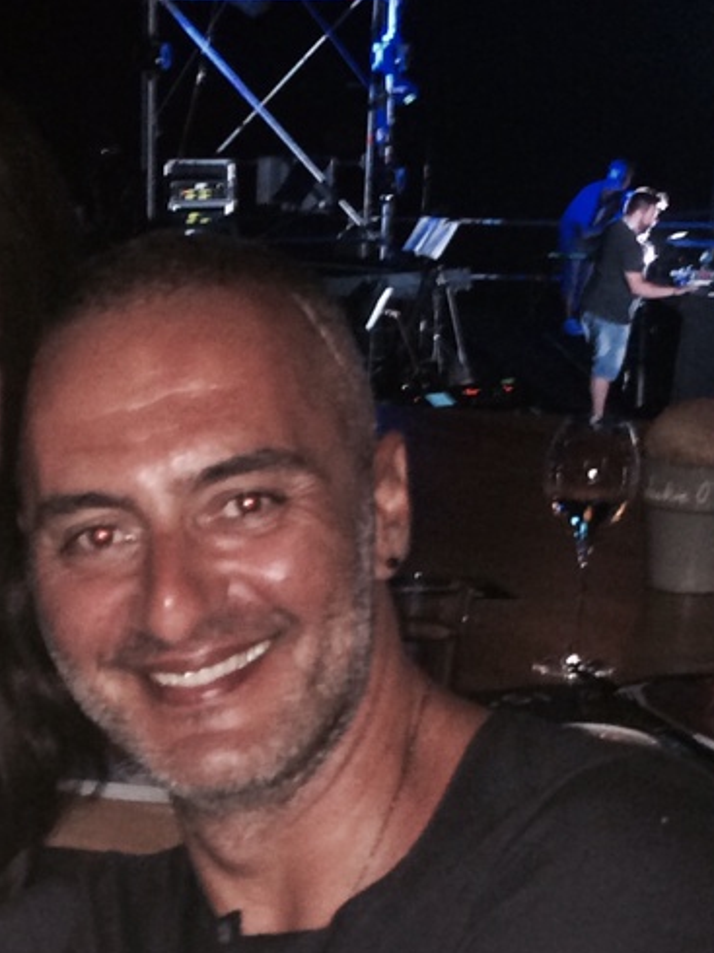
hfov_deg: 14.9
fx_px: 2698
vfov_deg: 19.2
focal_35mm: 98
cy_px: 1058
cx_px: 74
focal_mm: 4.12
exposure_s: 1/16
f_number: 2.2
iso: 250
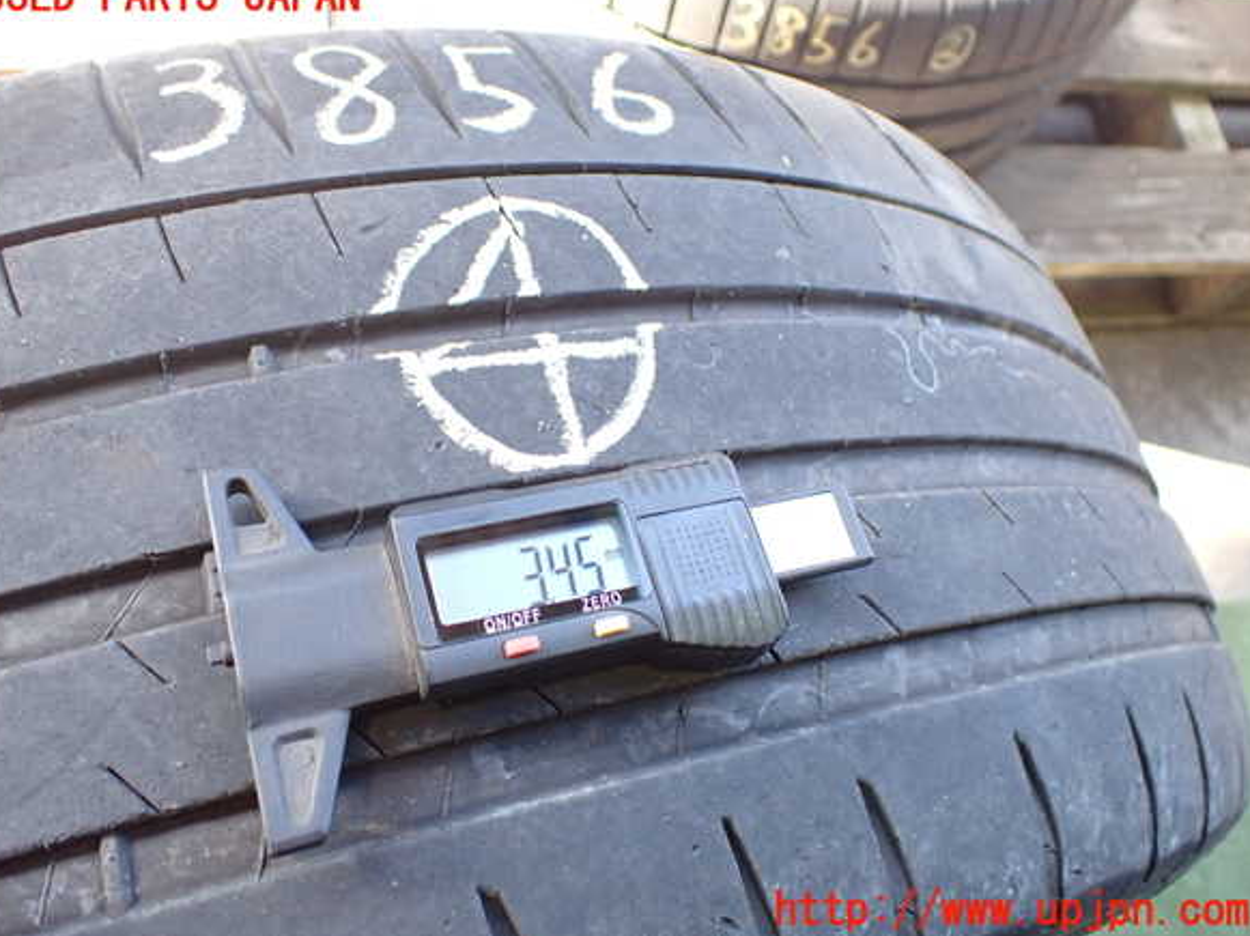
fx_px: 1119
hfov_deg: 58.4
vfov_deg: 45.4
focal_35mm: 31
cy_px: 454
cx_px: 615
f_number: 2.3
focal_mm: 5.4
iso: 500
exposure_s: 1/125
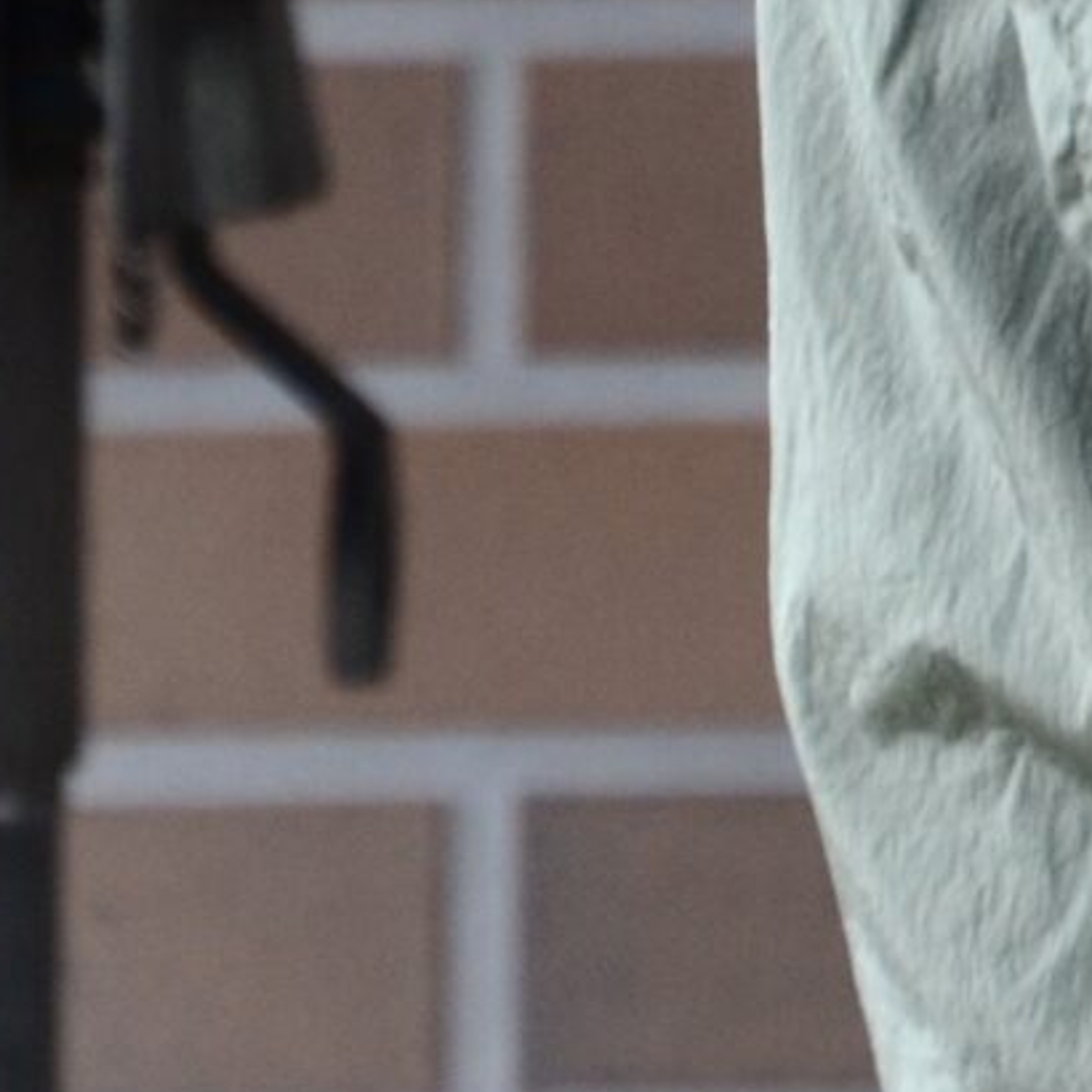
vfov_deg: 1.6
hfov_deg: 1.6
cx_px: 1928
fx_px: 38247
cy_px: -1300
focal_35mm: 1072
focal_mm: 135
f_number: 6
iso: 640
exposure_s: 1/100
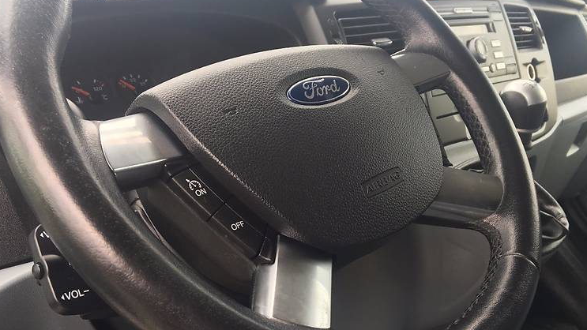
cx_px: 299
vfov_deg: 34.6
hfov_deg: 58.0
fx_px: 529
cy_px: 176
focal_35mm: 34
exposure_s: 1/50
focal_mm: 4.2
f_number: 2.2
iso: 25
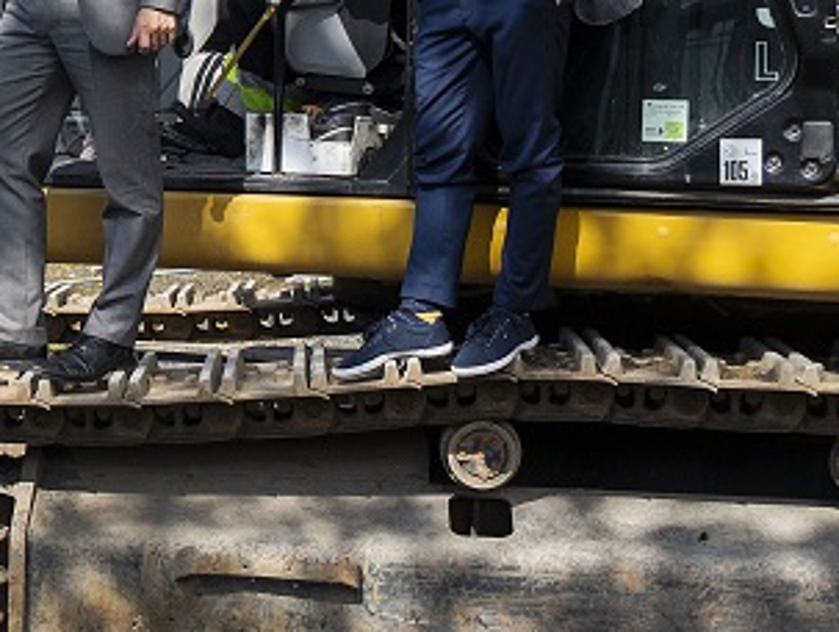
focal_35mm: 109
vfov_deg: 13.5
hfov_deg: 17.4
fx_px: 2645
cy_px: 104
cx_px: -102
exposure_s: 1/1250
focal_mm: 29
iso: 320
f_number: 5.6
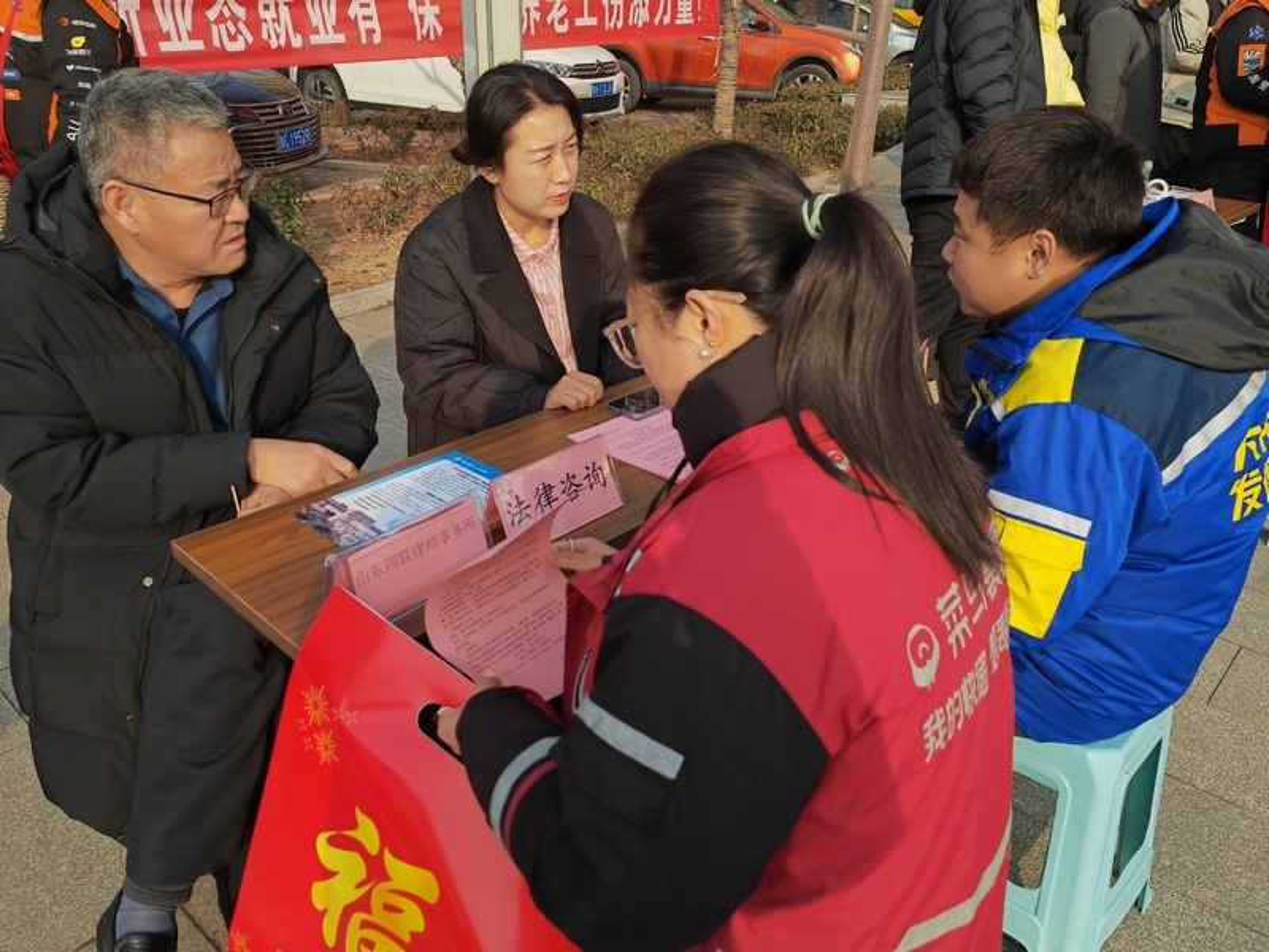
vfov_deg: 51.4
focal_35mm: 27
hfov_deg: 65.3
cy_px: 476
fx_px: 990
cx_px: 634
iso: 50
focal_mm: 5.53
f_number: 1.8
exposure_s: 1/1000
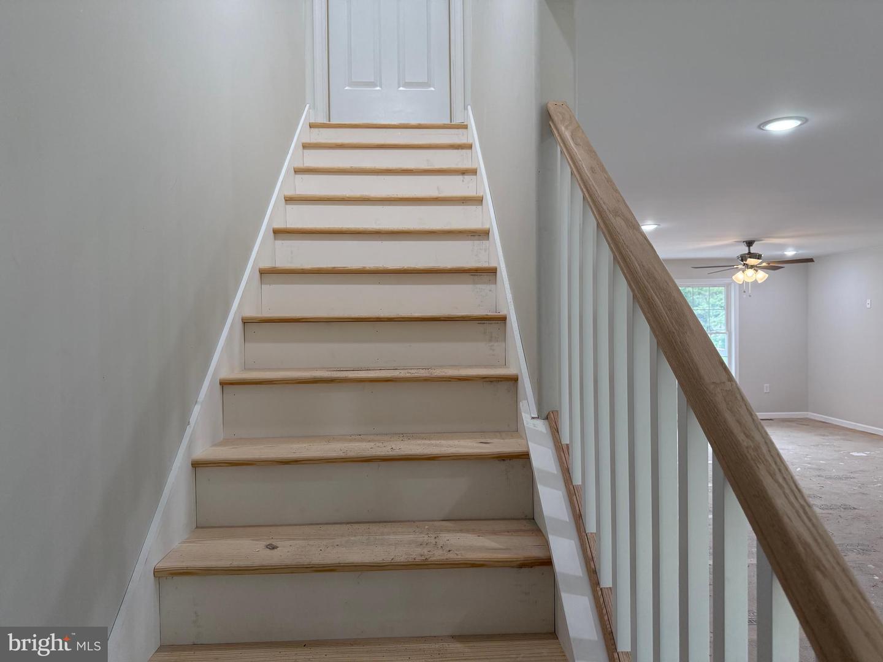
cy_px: 331
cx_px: 442
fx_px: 612
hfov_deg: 71.6
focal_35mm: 24
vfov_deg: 56.8
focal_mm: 6.76
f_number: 1.78
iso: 200
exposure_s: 1/234
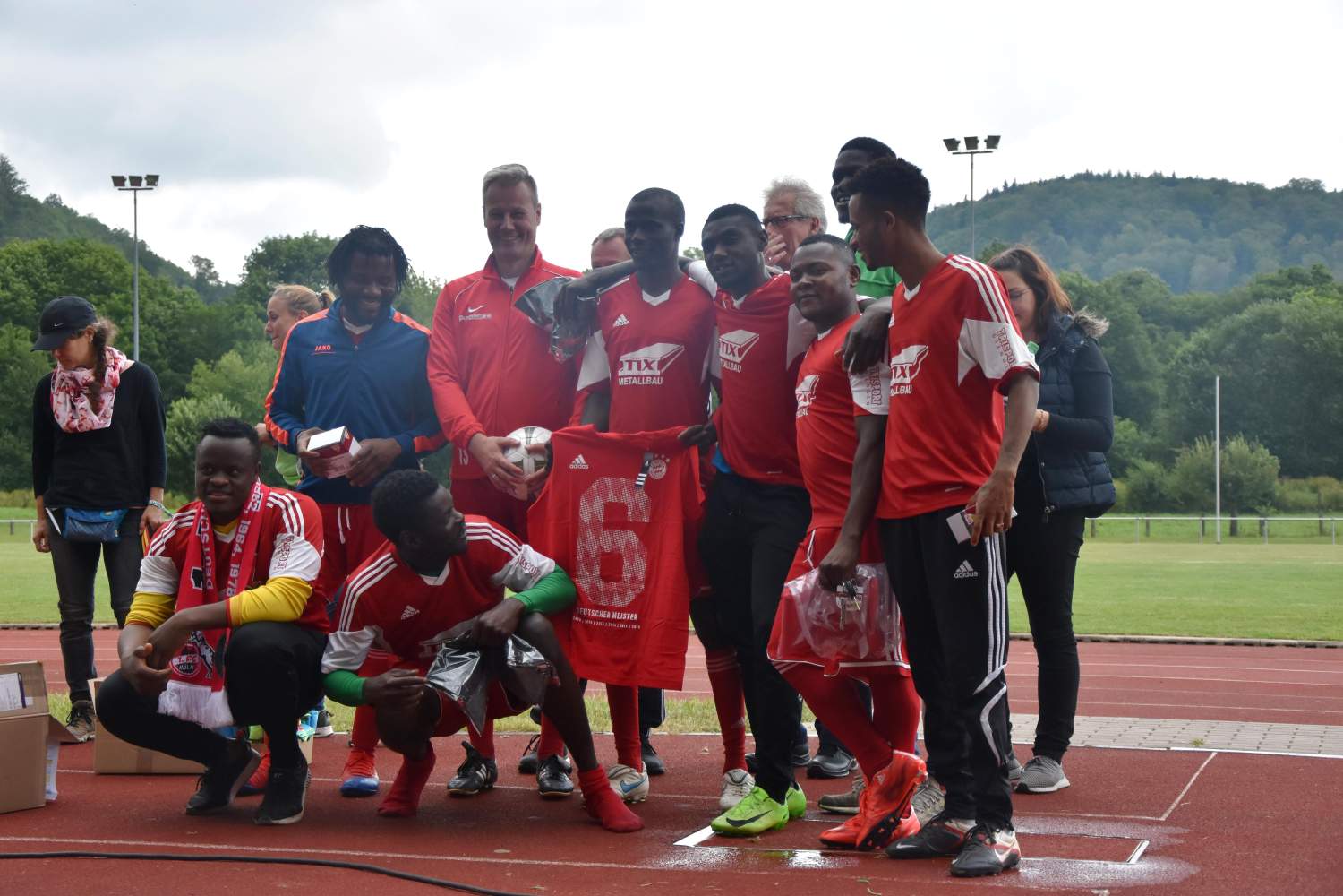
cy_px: 448
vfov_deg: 21.6
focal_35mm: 63
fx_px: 2350
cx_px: 672
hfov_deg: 31.9
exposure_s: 1/1000
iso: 560
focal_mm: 42
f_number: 4.8
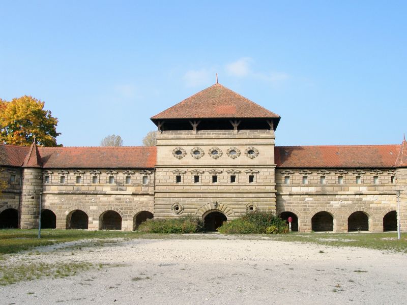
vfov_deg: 41.8
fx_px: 400
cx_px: 204
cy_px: 152
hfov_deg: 54.0
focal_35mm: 34
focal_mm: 7.13
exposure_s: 1/598
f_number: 4
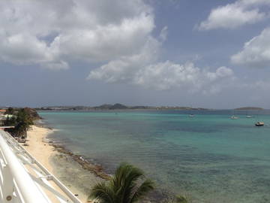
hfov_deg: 55.4
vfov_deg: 42.9
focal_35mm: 33
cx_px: 135
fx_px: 257
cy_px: 102
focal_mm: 3.3
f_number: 2.4
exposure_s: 1/2899
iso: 32
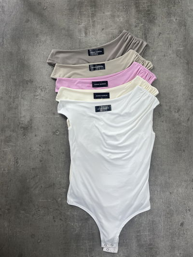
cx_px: 96
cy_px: 128
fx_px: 193
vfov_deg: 67.3
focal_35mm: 26
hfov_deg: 53.1
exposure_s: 1/260
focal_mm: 5.1
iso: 40
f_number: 1.6
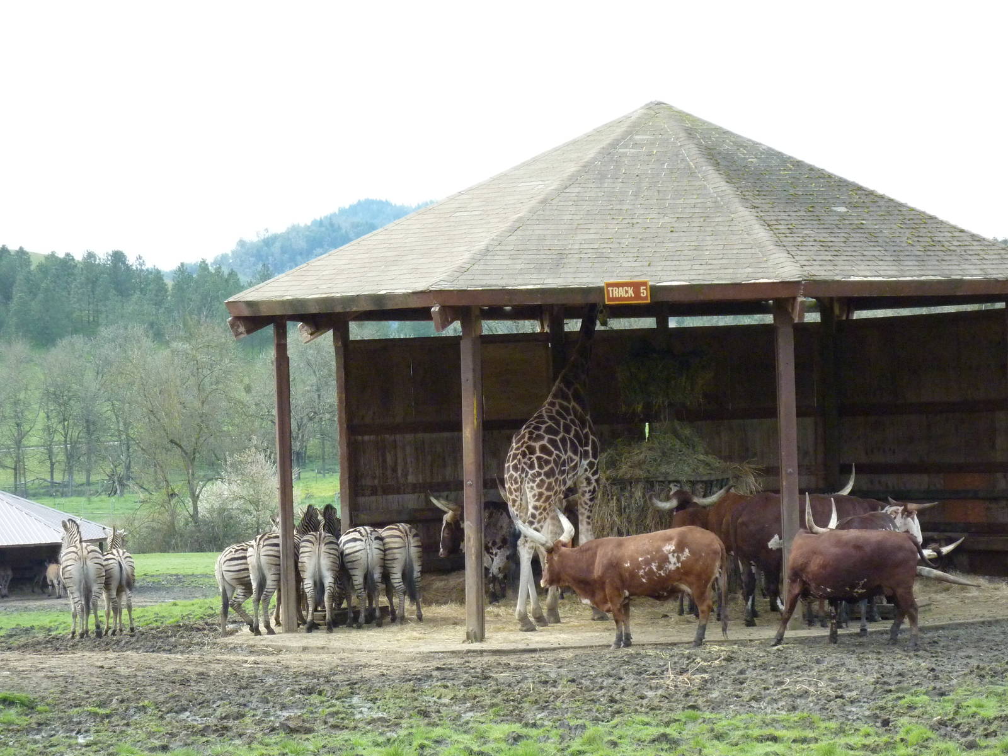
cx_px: 504
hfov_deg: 17.7
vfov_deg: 13.3
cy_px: 378
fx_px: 3232
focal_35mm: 111
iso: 400
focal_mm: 18.2
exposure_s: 1/500
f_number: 4.4
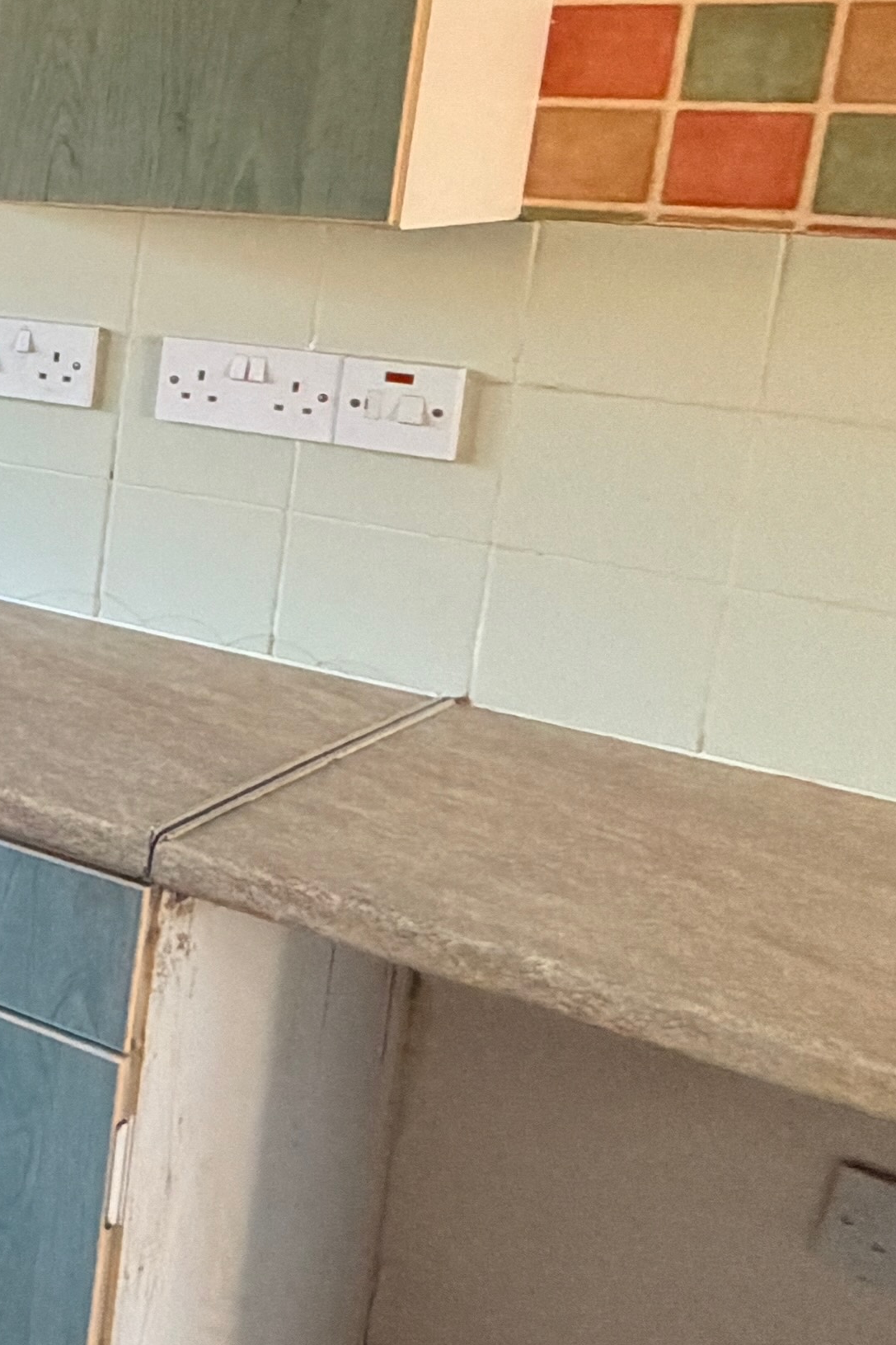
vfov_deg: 37.9
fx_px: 1904
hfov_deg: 14.8
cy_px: 336
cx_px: -1295
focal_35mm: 51
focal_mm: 2.22
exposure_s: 1/100
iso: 320
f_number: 2.2
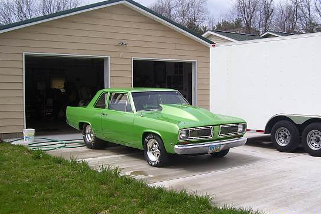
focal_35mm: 45
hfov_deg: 43.5
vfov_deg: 29.9
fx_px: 401
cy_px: 114
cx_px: 180
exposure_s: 1/500
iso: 80
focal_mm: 6
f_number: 4.8
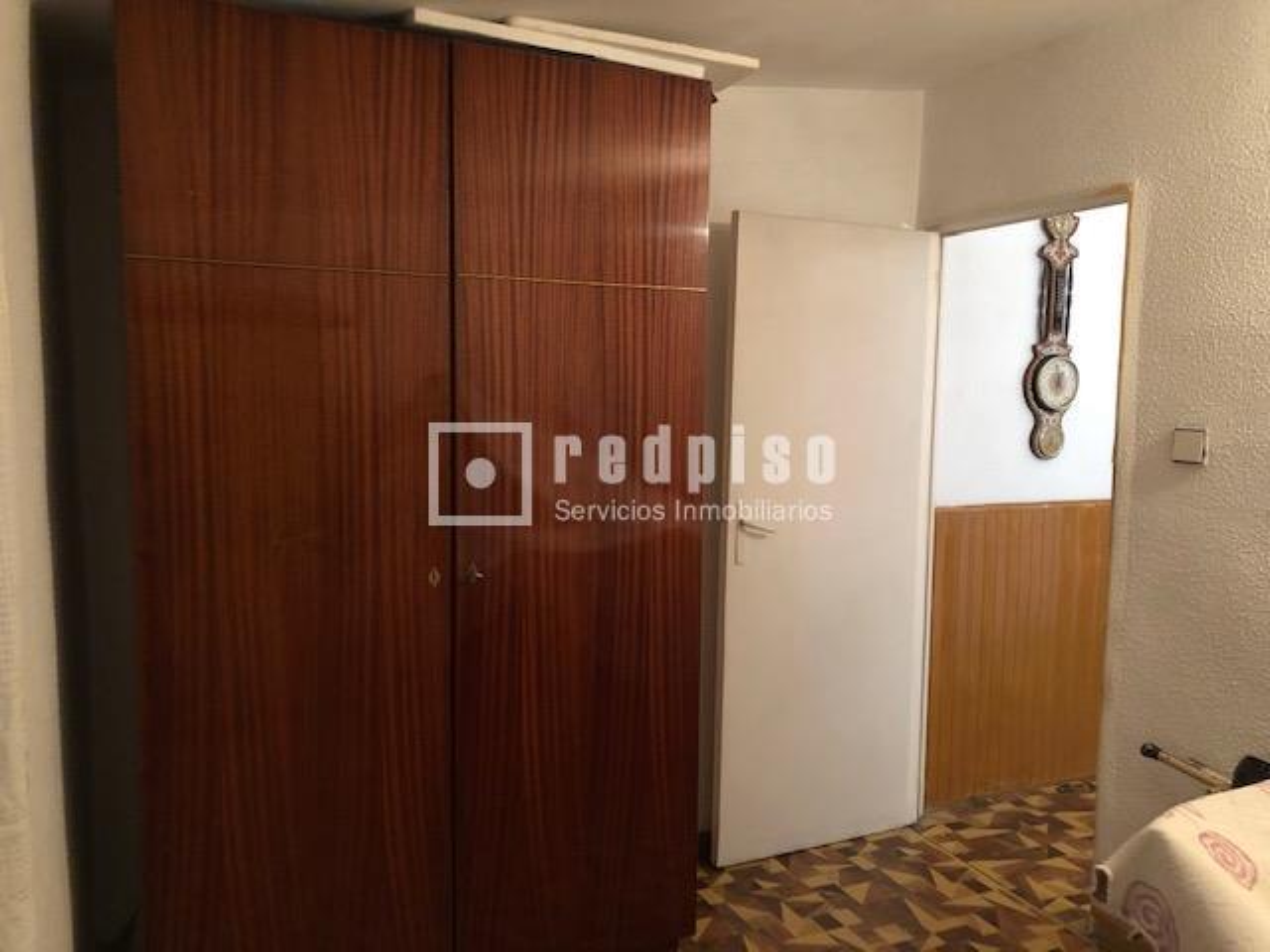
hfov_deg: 63.4
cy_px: 476
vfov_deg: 49.7
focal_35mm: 28
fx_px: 1027
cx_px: 635
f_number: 1.8
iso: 100
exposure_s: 1/5
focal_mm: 4
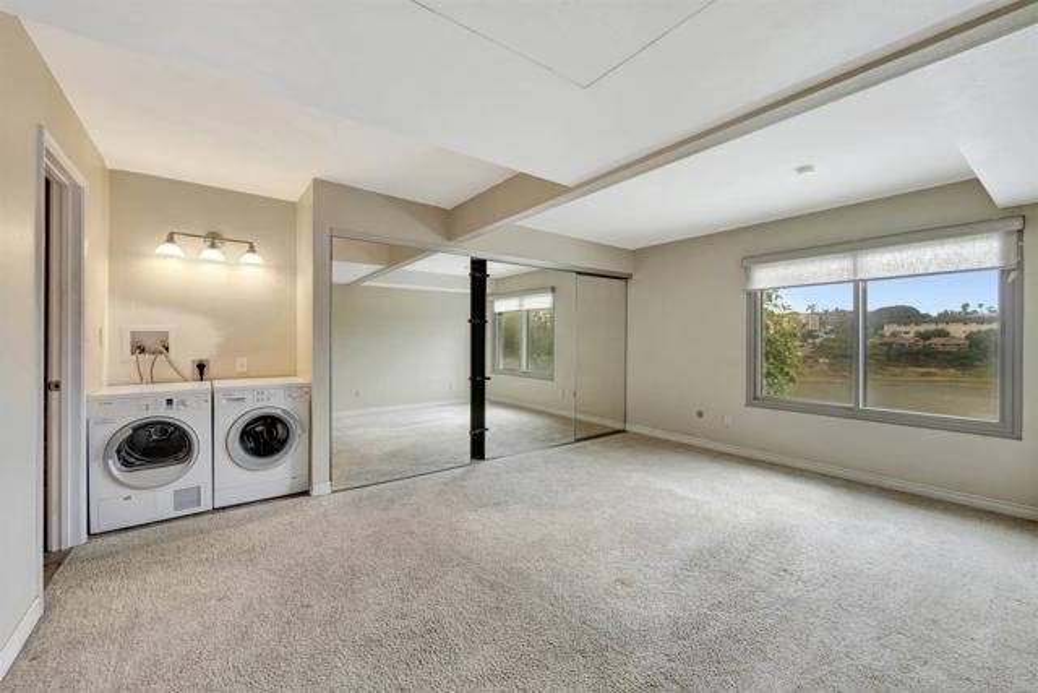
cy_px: 346
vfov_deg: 81.2
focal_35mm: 14
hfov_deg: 104.2
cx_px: 519
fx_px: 404
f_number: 8
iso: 100
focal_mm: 14
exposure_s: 1/4
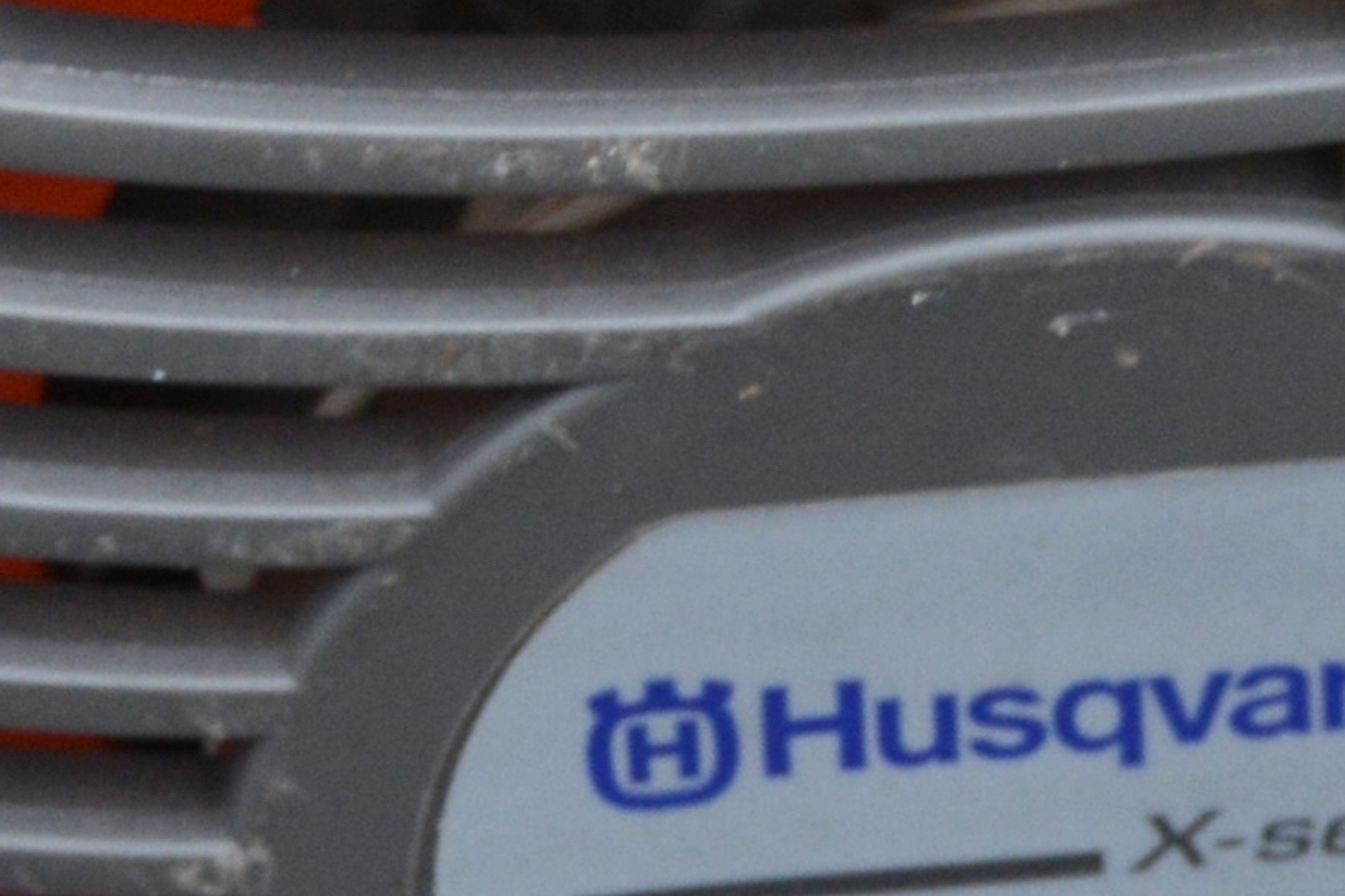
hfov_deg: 5.9
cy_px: -292
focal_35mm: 350
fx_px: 13086
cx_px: 1237
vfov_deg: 3.9
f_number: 4.5
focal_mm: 35
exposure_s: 1/60
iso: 400
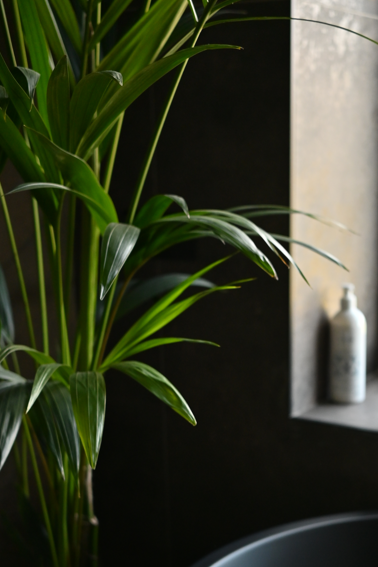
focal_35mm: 58
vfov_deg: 33.5
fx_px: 913
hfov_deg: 23.2
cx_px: 278
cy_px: 452
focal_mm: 24
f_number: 2.8
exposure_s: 1/250
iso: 400
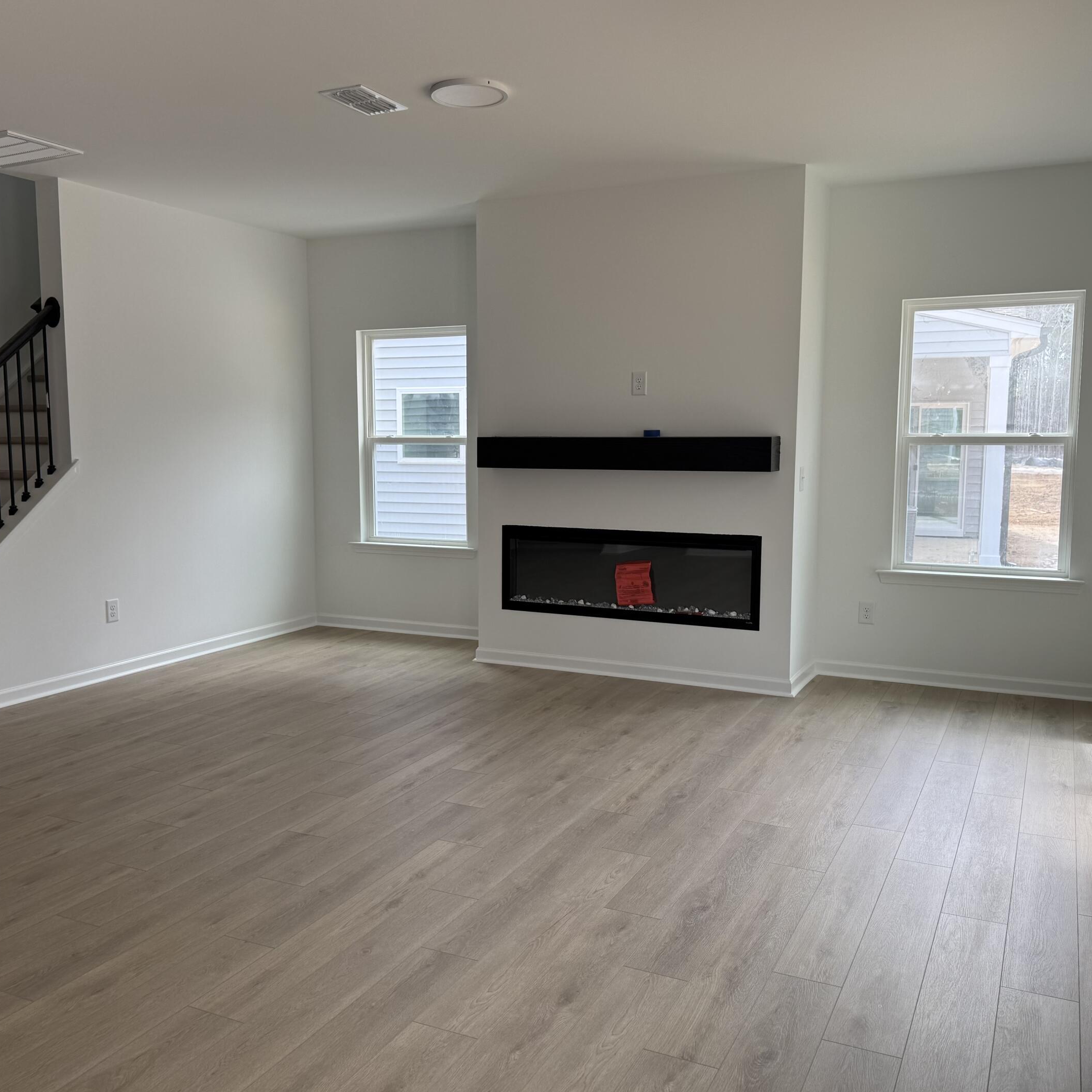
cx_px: 510
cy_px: 546
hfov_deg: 54.0
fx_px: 1071
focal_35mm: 30
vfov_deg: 54.0
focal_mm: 6.76
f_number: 1.78
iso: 80
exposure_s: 1/288
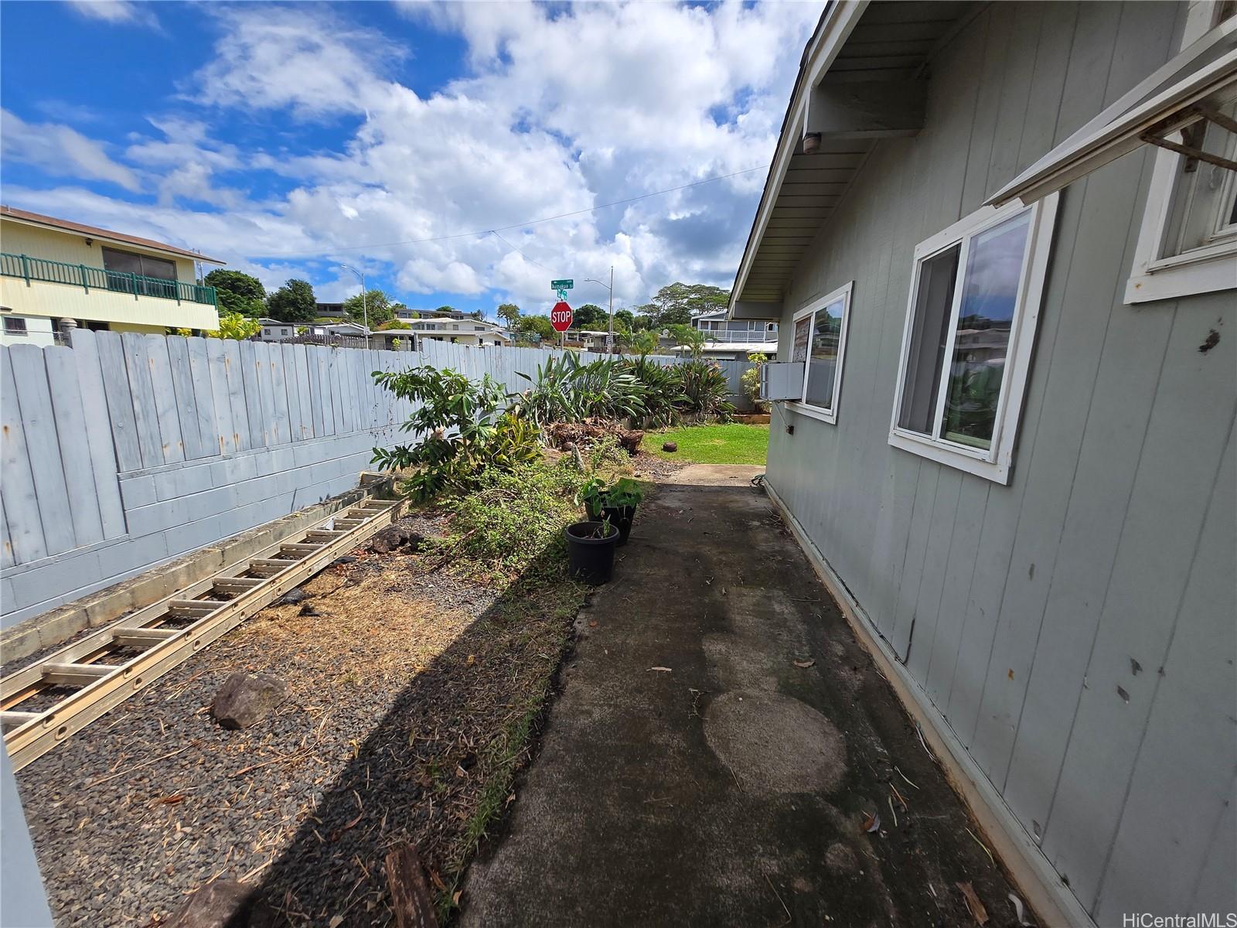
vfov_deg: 89.9
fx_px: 465
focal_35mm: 13
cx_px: 618
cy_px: 464
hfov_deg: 106.2
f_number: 2.2
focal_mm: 1.7
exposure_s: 1/1399
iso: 25
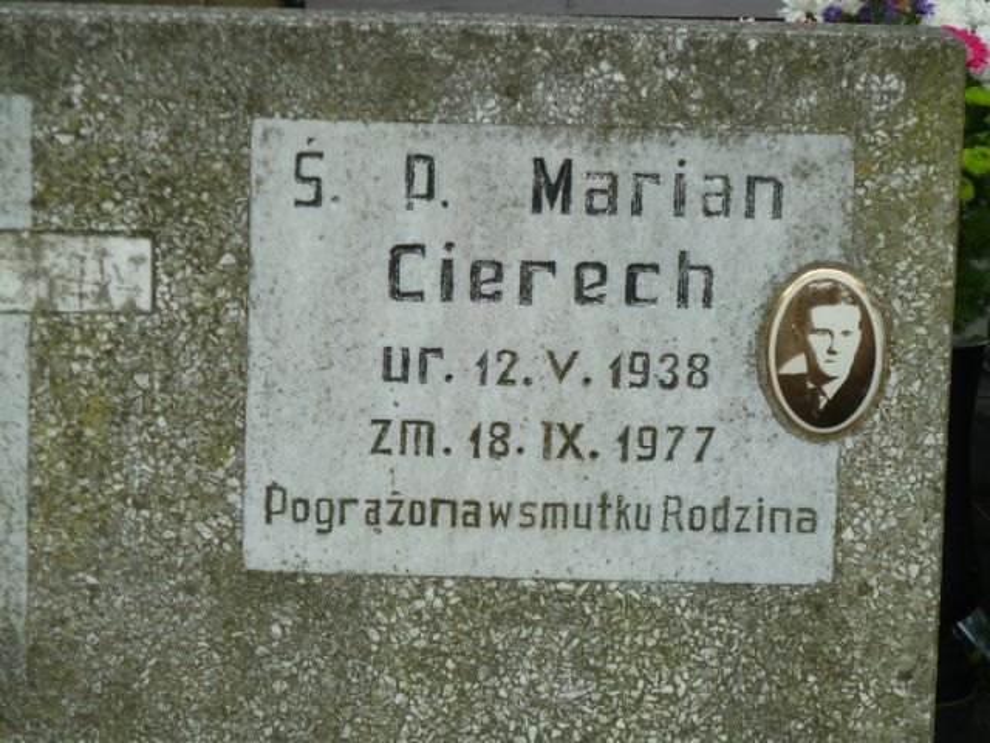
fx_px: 4204
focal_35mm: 147
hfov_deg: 13.4
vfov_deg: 10.1
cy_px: 372
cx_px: 495
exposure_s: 1/160
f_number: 4.5
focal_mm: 24.1
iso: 80
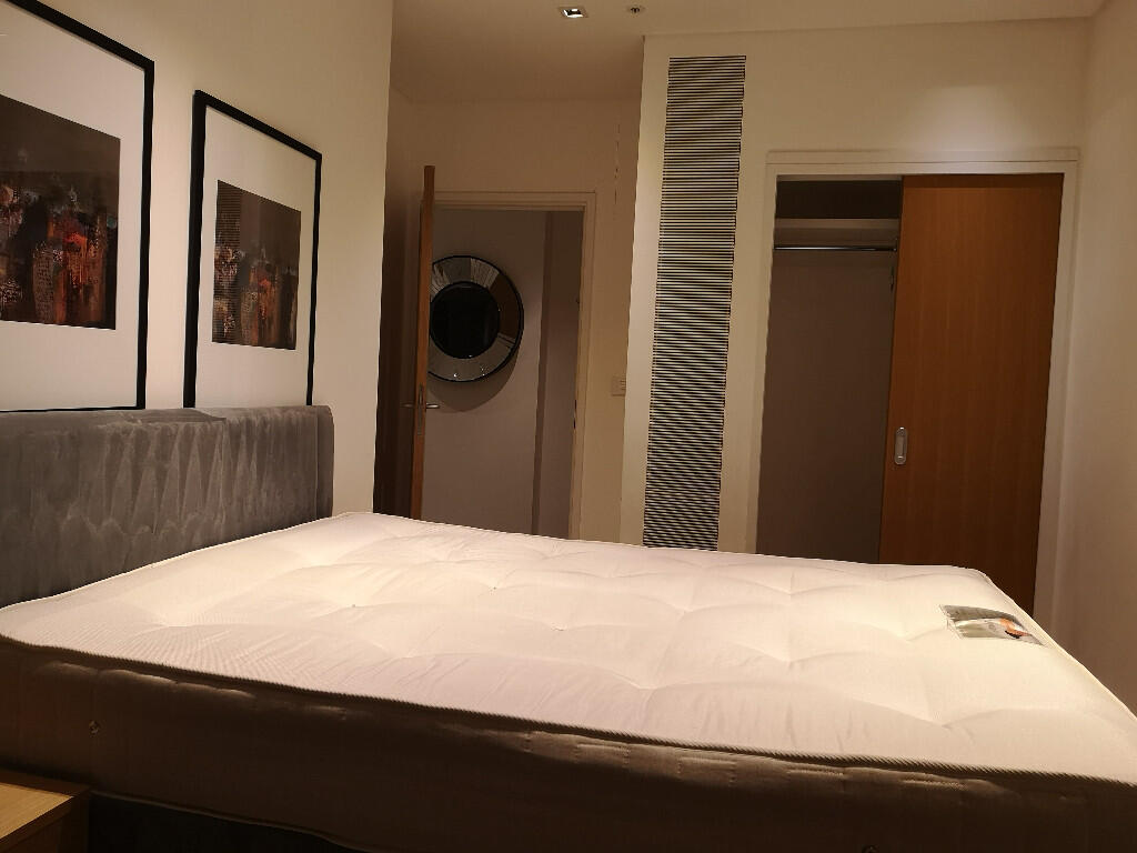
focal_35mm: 27
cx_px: 568
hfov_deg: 65.3
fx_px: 887
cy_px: 426
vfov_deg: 51.4
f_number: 1.8
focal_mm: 5.58
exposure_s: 1/60
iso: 160
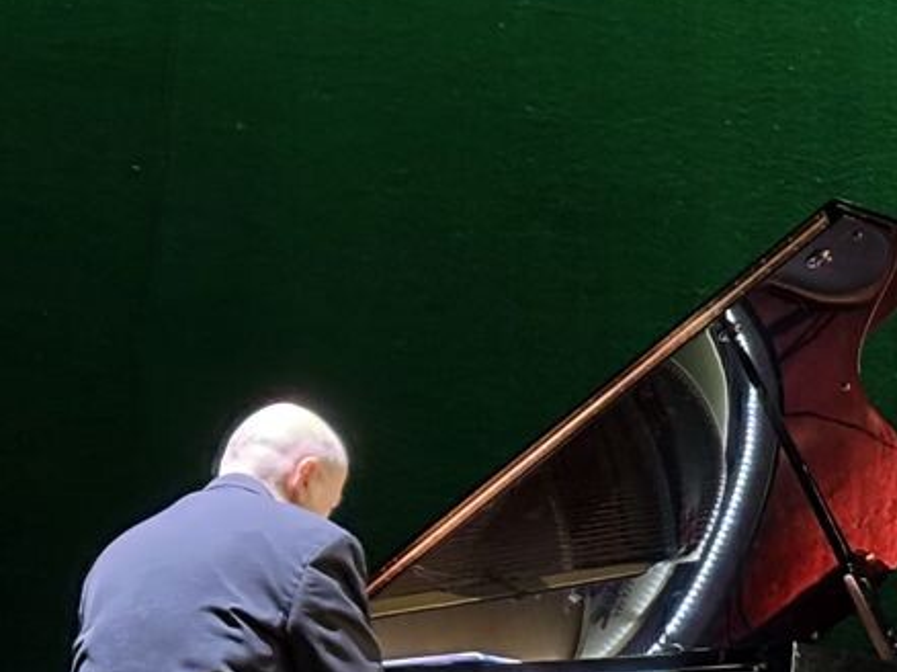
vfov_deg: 7.8
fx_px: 4921
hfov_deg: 10.0
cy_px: 152
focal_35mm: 190
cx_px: 1456
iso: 320
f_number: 1.6
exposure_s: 1/30
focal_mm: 5.96
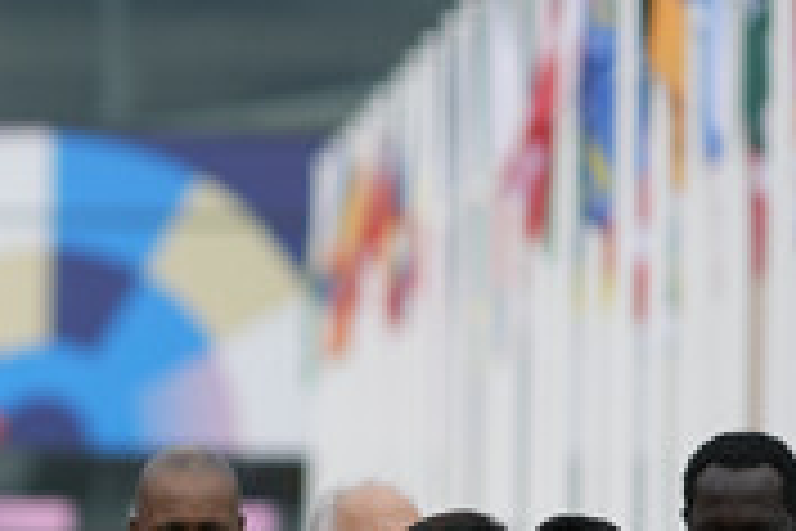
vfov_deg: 4.8
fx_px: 6368
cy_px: 432
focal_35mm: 288
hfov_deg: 7.1
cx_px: -184
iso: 250
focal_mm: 85
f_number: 1.4
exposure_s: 1/16000
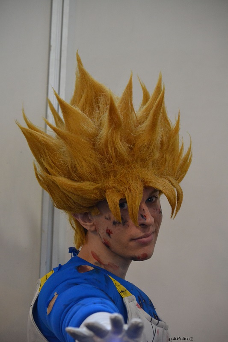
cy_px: 171
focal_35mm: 150
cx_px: 114
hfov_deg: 9.1
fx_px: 1426
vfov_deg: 13.7
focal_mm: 100
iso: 2000
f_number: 4.8
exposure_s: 1/125
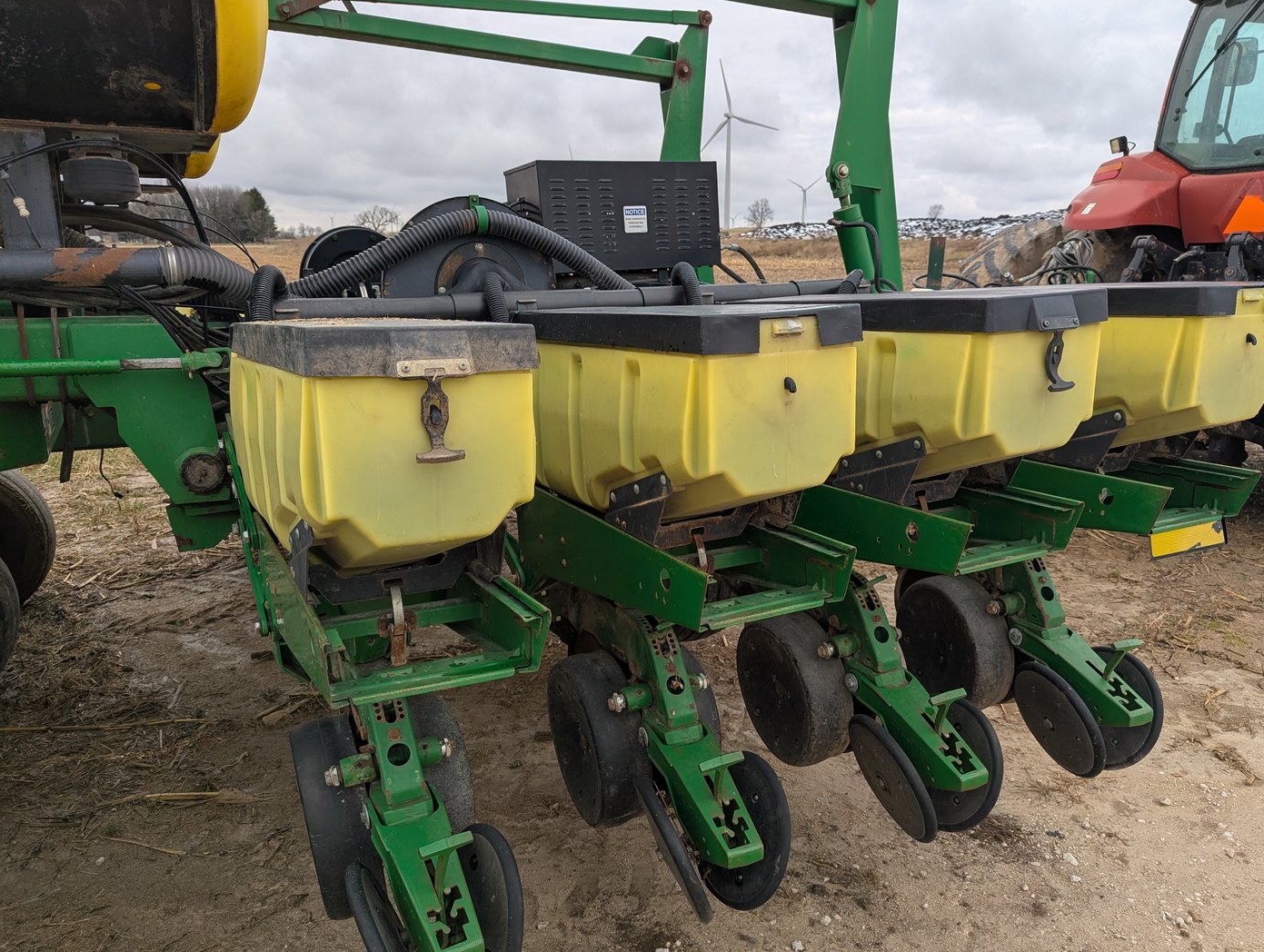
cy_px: 508
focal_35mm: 26
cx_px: 673
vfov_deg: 53.2
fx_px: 951
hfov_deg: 67.1
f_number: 1.85
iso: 45
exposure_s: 1/1300
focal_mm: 6.81
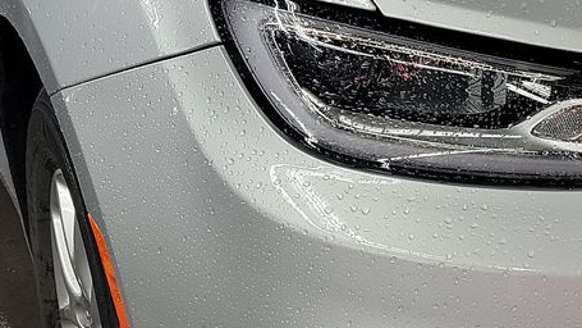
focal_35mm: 92
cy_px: 60
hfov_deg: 22.4
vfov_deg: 13.1
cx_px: 555
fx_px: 1420
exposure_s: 1/59
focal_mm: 6.7
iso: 73
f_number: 1.8
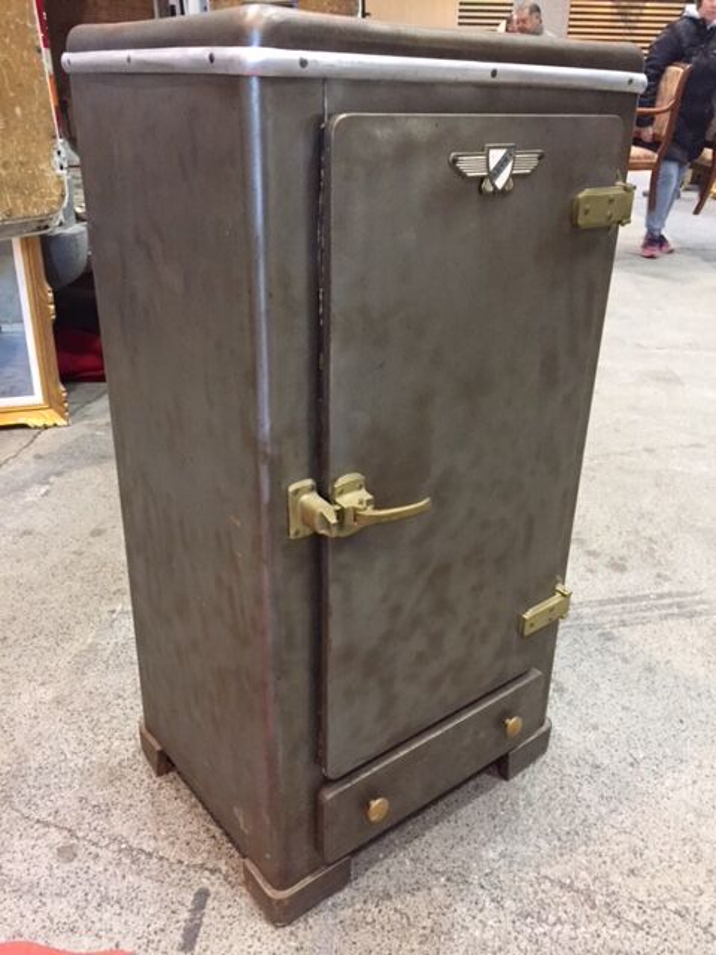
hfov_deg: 48.2
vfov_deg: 61.7
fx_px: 800
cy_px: 478
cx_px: 358
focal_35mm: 29
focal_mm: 4.15
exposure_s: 1/25
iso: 250
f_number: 2.2
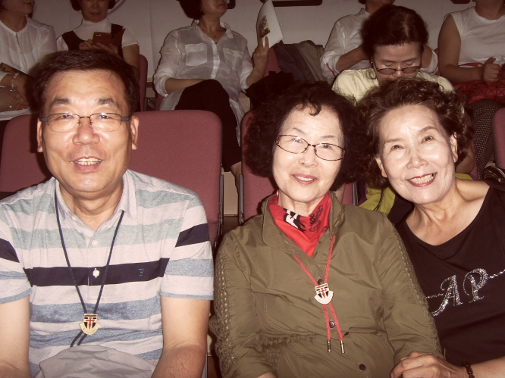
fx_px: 598
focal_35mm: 41
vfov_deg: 35.1
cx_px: 246
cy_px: 181
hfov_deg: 45.8
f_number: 3.5
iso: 100
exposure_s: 1/45
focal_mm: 6.6
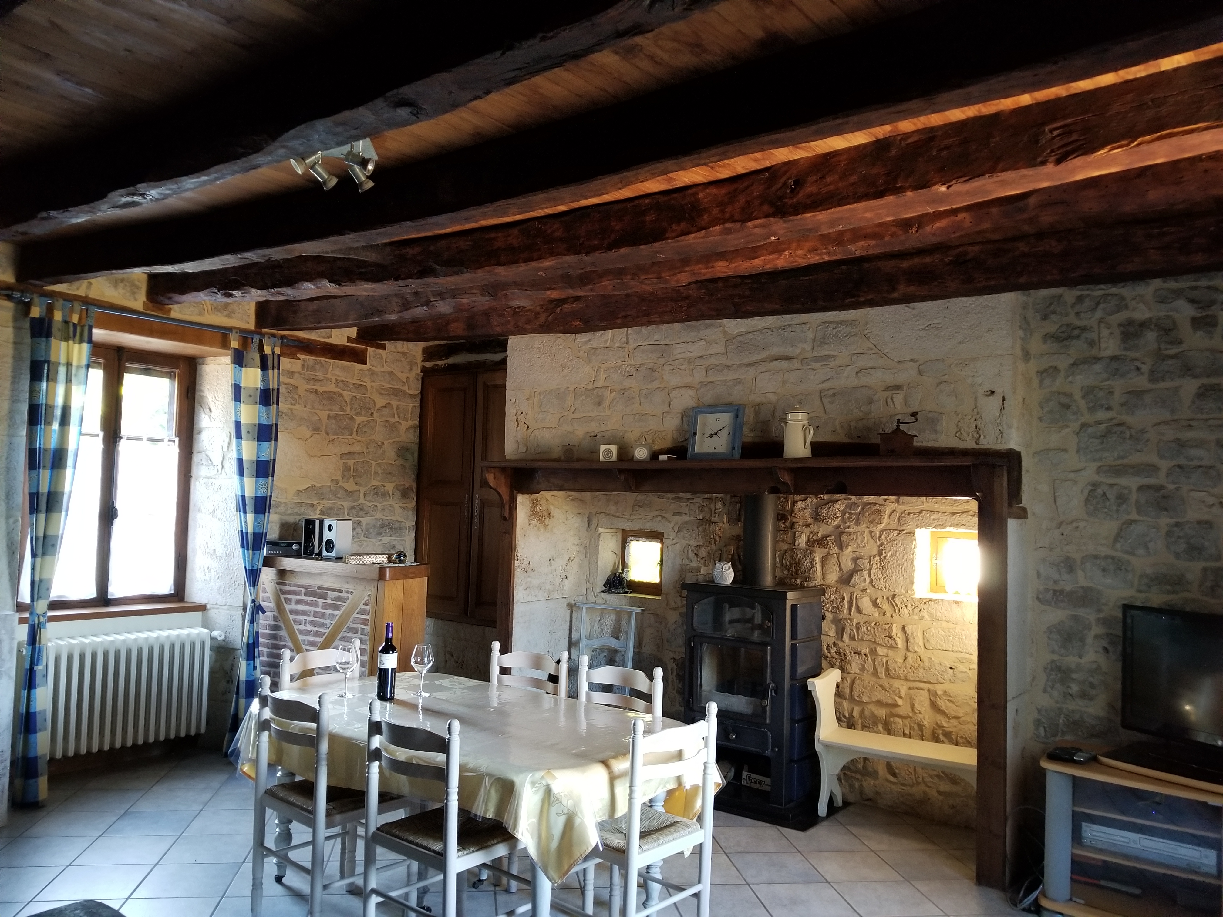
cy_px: 458
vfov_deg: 53.1
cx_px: 612
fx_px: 919
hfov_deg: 67.3
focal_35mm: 26
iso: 200
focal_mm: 4.25
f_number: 1.7
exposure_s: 1/14
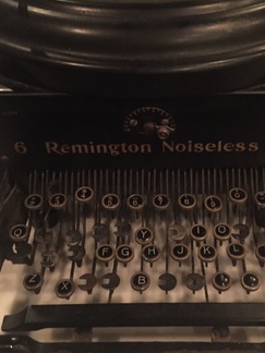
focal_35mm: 43
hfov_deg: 33.5
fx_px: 439
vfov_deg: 43.8
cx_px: 157
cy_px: 158
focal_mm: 4.15
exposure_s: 1/15
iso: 800
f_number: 2.2
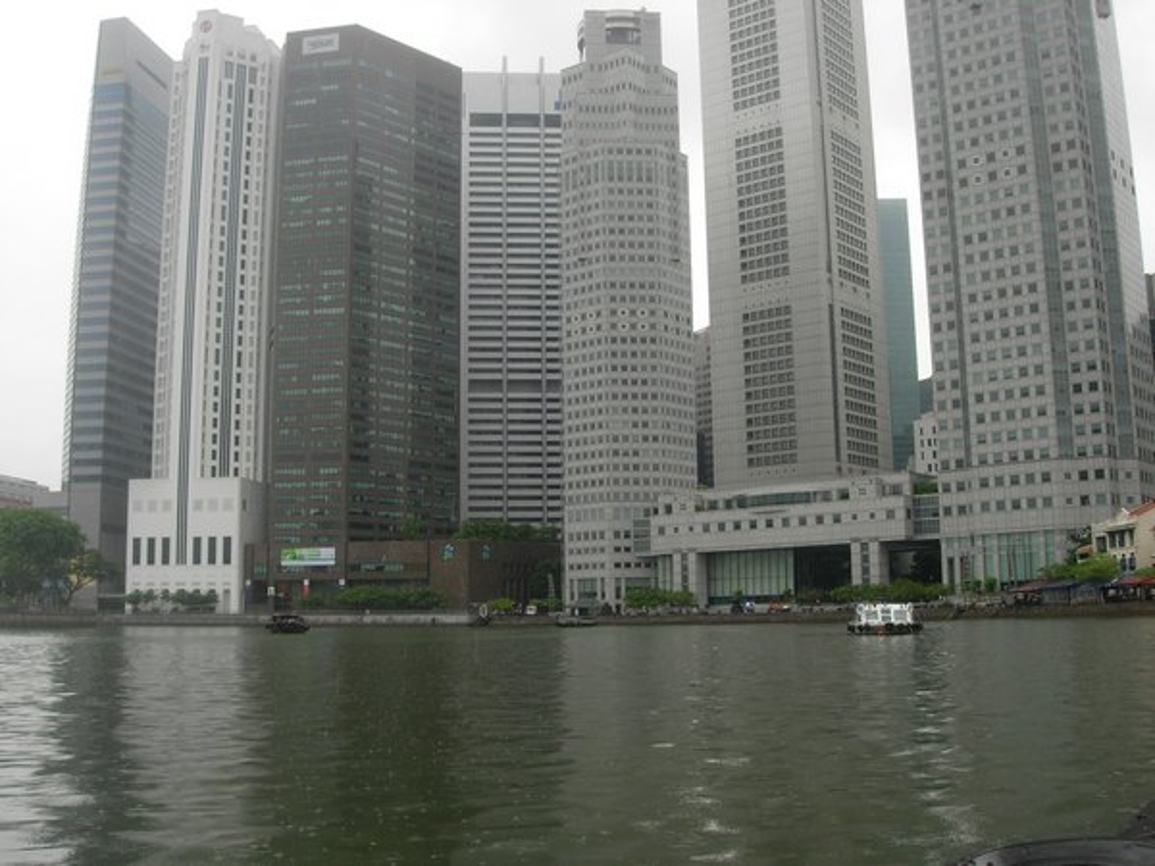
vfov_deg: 37.7
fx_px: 1268
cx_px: 578
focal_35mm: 38
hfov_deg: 49.0
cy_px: 433
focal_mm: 7.8
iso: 79
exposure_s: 1/264
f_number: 4.8
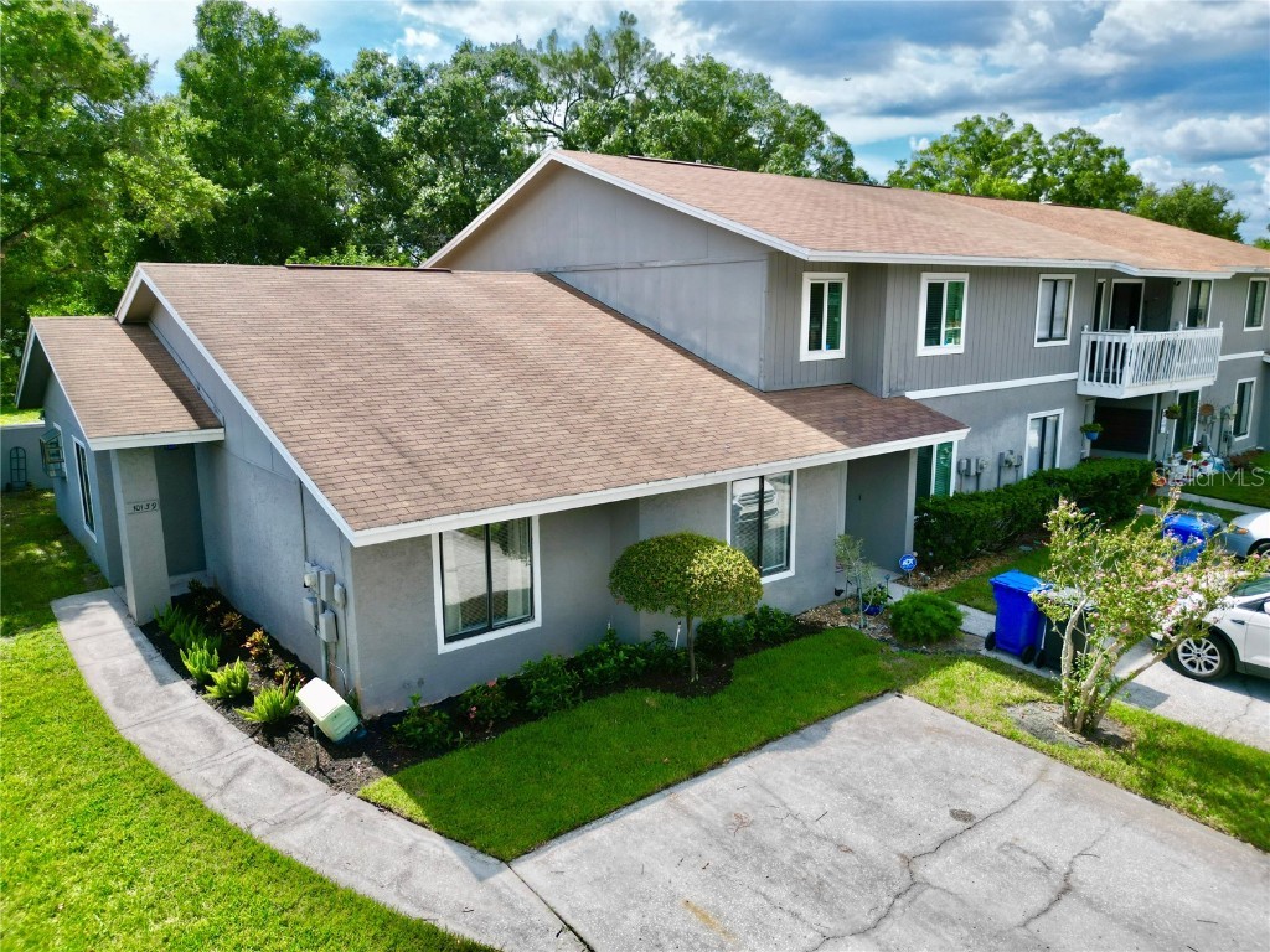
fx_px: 881
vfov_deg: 56.8
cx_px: 635
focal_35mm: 24
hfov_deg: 71.6
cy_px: 476
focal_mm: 6.72
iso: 120
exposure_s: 1/2500
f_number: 1.7
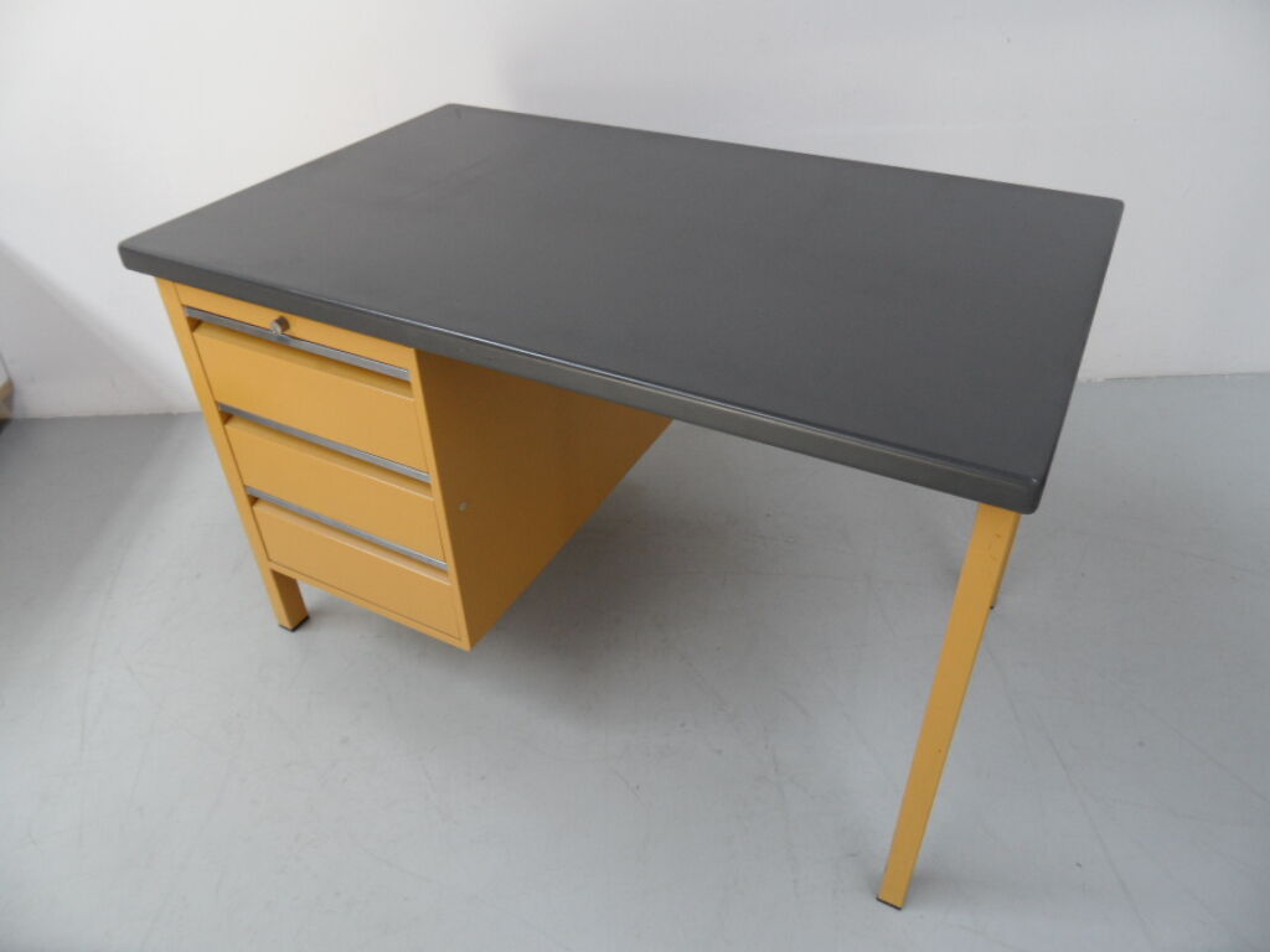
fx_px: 881
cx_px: 635
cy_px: 476
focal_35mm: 24
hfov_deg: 71.6
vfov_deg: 56.8
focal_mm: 3.9
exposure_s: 1/45
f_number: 3.2
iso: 100
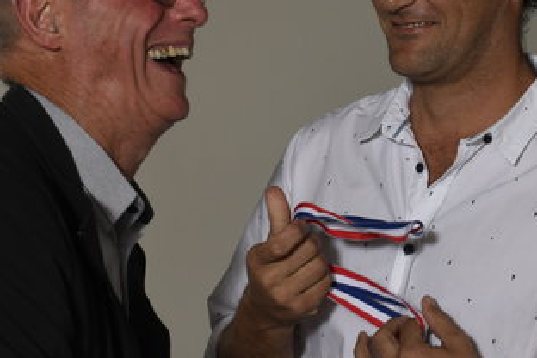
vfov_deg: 8.6
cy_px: 208
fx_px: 2386
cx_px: 235
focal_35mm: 160
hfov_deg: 12.8
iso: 320
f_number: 9
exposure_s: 1/125
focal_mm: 50
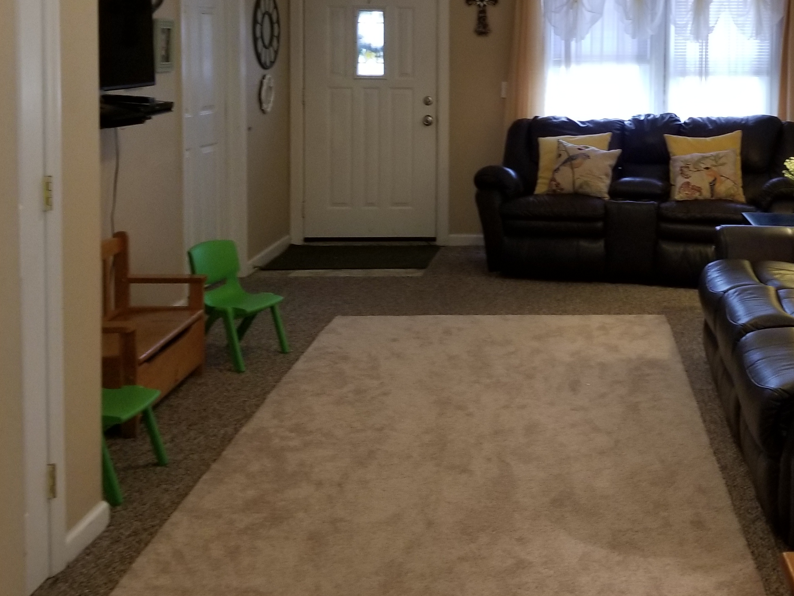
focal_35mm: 45
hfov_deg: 40.9
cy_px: 88
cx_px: 593
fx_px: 1032
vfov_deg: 31.1
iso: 160
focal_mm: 4.3
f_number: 1.7
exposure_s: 1/40
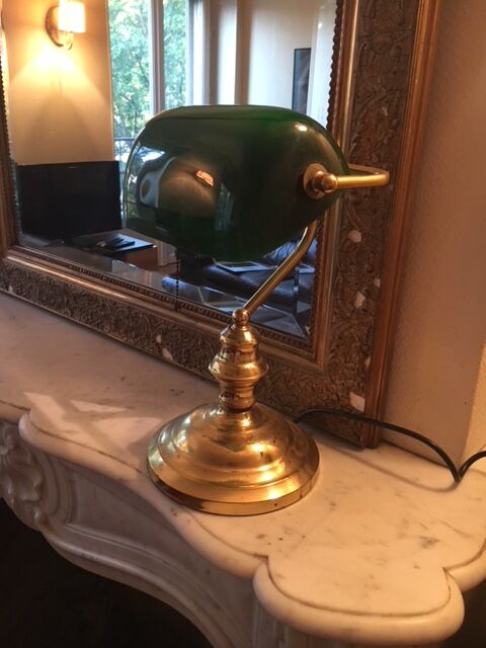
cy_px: 324
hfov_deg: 48.2
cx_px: 243
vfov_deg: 61.7
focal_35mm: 29
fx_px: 543
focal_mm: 4.15
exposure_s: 1/33
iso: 250
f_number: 2.2
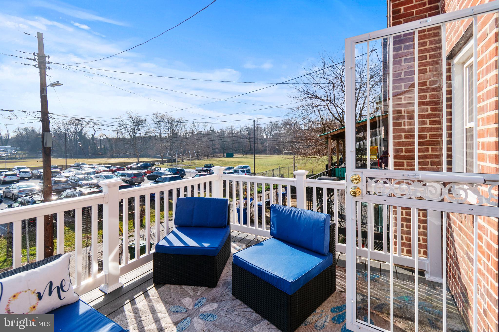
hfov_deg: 100.4
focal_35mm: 15
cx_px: 250
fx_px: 208
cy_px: 166
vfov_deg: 77.3
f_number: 8
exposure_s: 1/500
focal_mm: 10
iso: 200
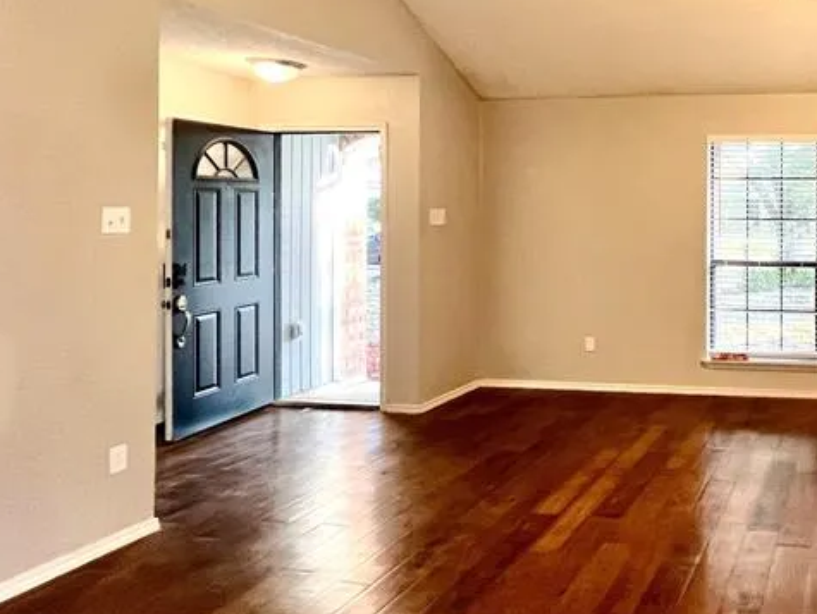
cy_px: 206
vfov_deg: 49.0
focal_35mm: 28
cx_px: 771
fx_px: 661
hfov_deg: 53.4
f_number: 1.8
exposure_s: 1/60
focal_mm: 1.57
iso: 200
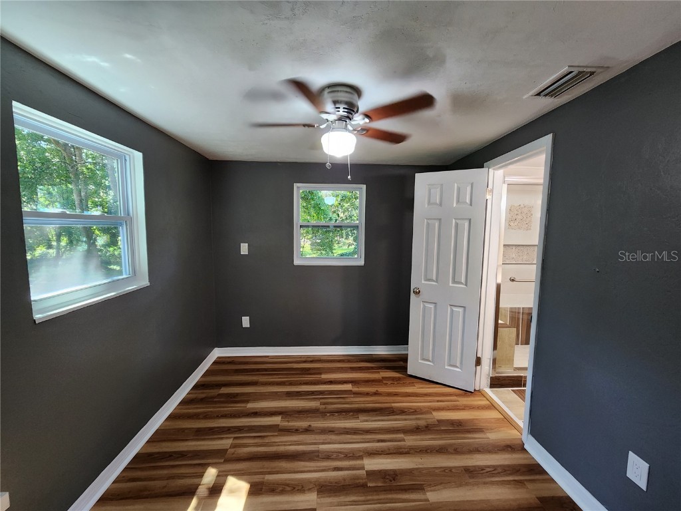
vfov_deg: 89.9
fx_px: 256
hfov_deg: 106.2
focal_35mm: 13
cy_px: 256
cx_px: 340
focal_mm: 2.2
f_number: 2.2
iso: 250
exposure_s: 1/60
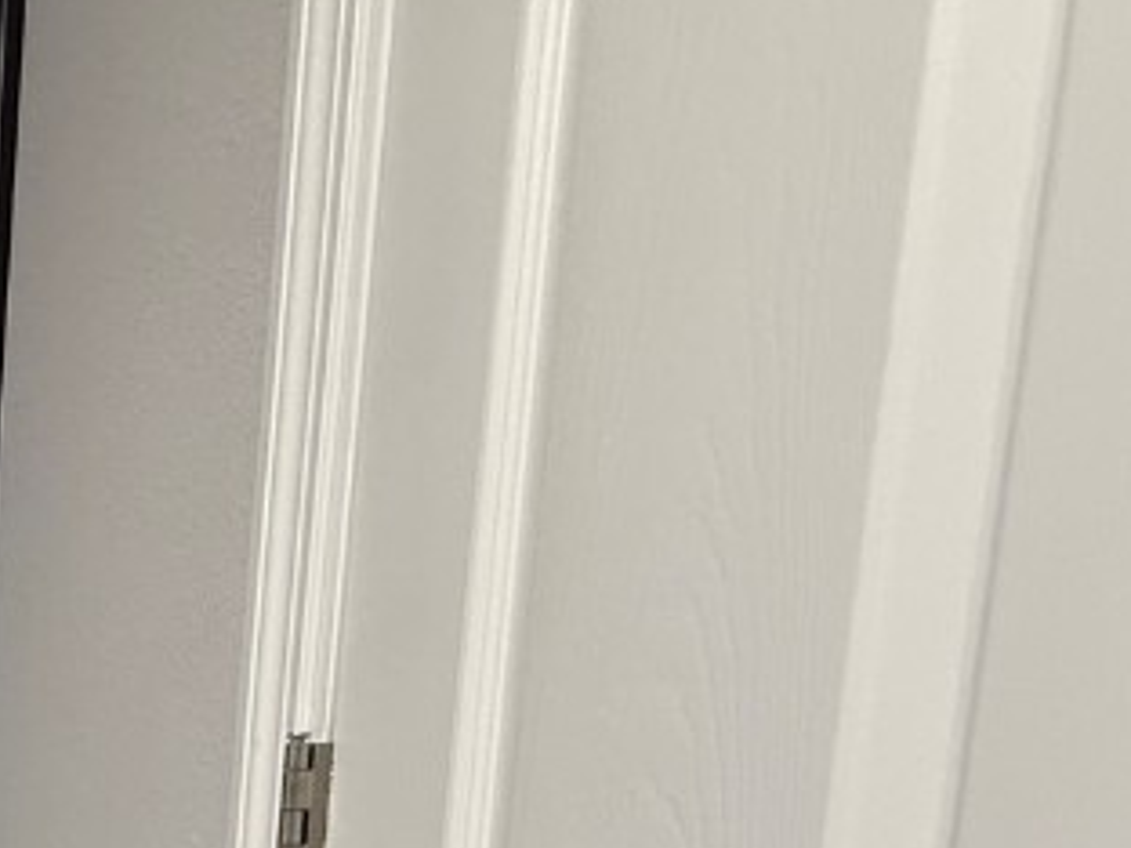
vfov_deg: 27.3
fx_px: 1503
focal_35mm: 46
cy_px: 1051
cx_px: -649
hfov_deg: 26.5
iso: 200
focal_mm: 2.22
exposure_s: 1/60
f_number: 2.2
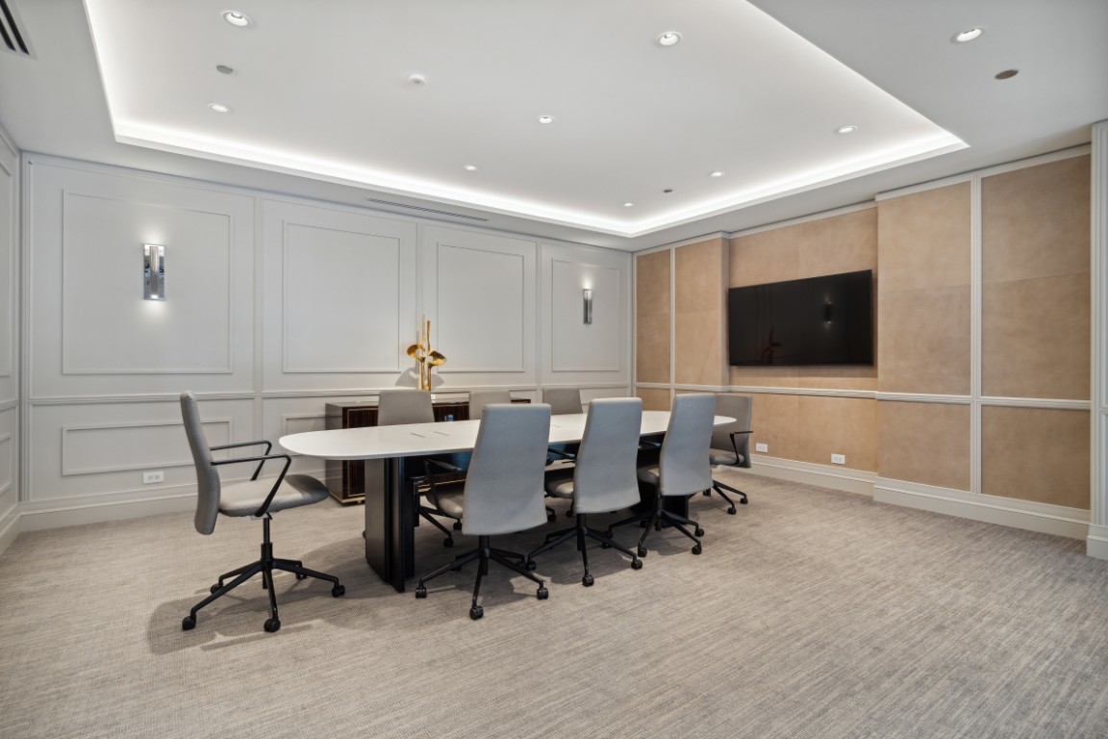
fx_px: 523
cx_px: 554
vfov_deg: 70.4
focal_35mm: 17
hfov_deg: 93.3
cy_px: 370
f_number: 8
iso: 320
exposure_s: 1/8
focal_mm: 17
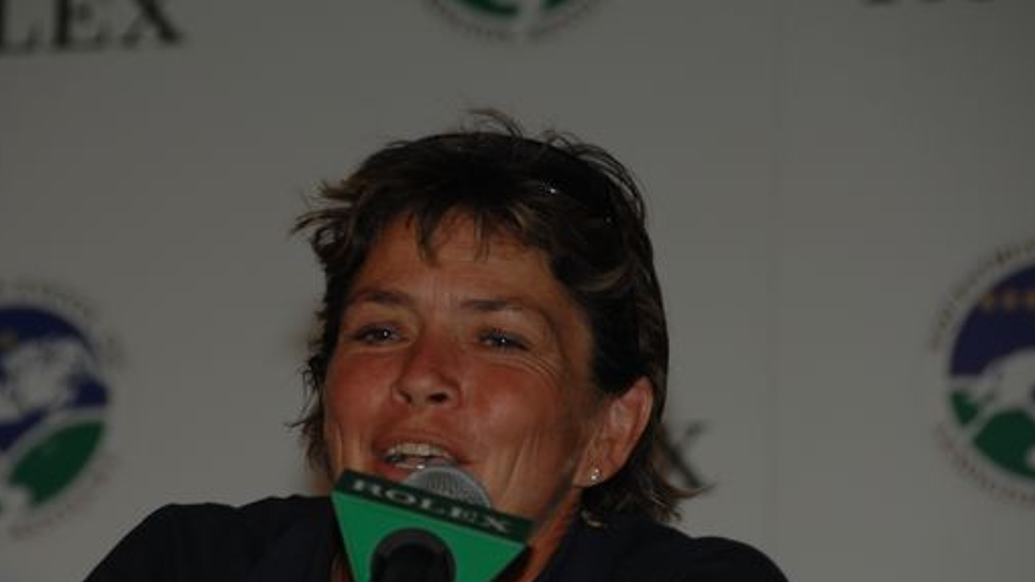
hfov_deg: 5.5
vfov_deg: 3.1
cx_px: 474
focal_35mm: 395
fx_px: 10838
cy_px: 335
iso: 200
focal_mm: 200
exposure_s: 1/125
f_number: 5.6
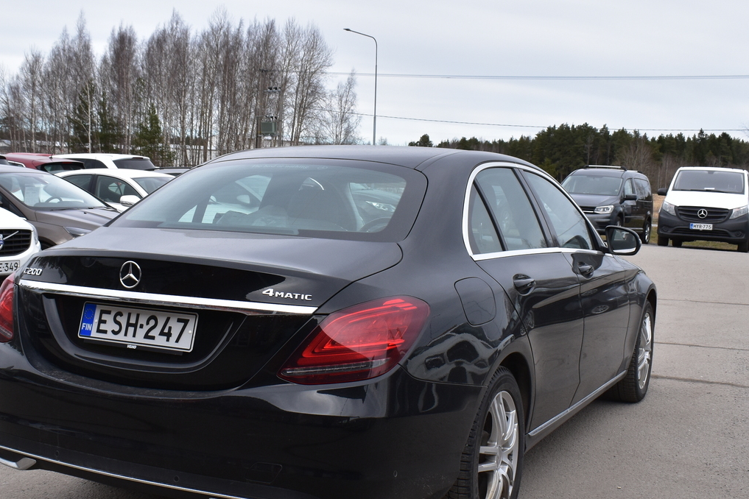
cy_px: 294
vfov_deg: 31.1
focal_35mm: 43
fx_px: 895
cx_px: 321
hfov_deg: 45.3
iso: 400
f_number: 11
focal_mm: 18
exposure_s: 1/350
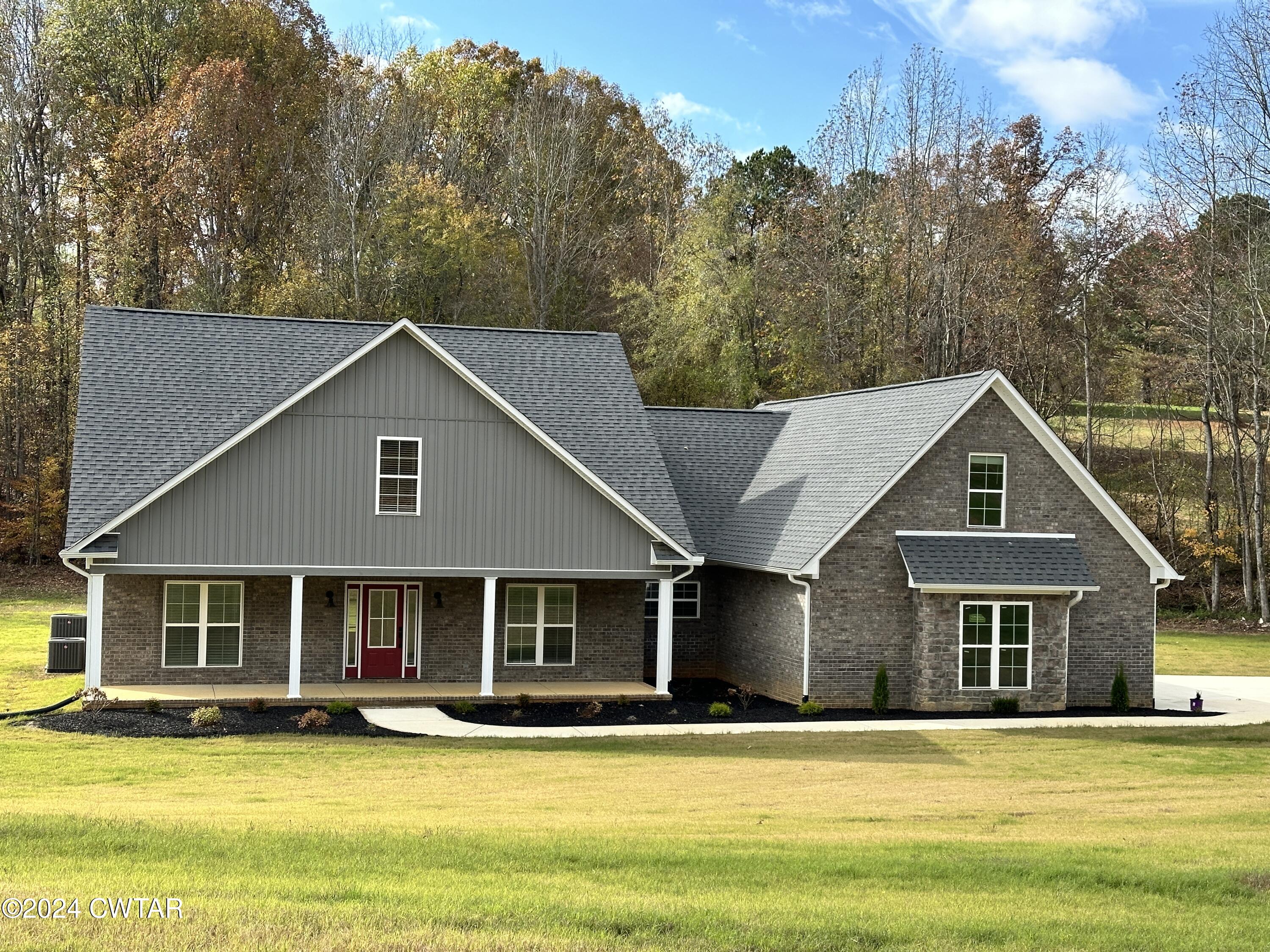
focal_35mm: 48
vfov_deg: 30.3
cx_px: 635
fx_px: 1761
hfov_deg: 39.7
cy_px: 476
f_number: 1.78
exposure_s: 1/1565
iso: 64
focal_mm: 6.86
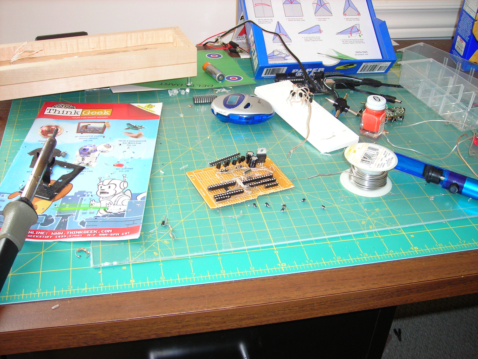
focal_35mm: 41
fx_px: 566
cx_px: 239
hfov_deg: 45.8
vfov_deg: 35.1
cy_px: 180
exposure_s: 1/3.9
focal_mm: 6.8
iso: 115
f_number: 3.3
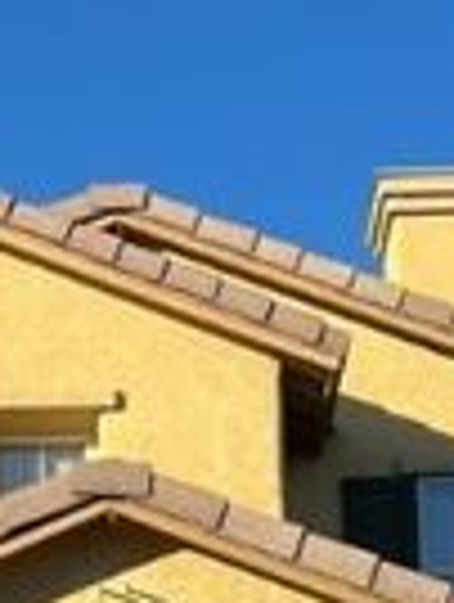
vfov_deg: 14.1
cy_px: 961
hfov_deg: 11.5
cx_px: 130
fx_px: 2249
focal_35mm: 129
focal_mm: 5.7
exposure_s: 1/3704
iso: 50
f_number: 1.5
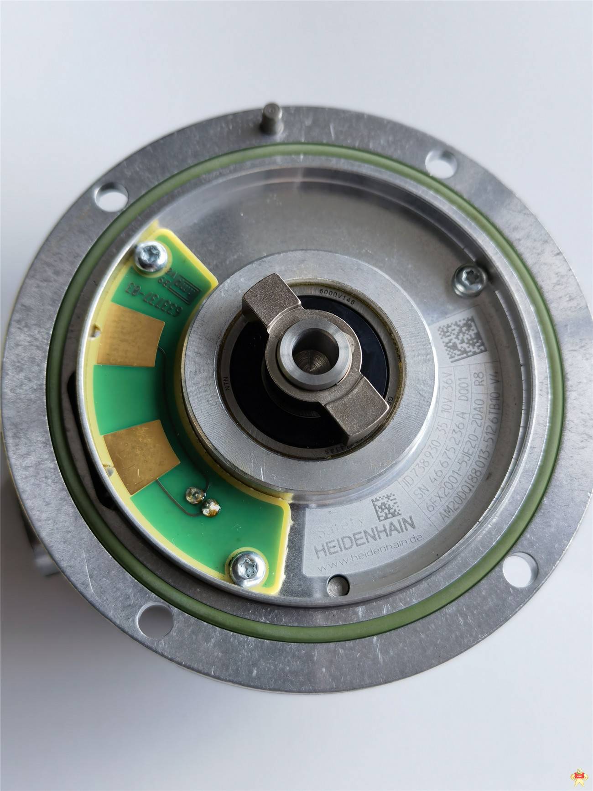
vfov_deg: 41.2
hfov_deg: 31.5
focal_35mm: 46
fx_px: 1051
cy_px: 396
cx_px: 296
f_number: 1.9
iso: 50
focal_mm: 6.67
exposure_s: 1/250
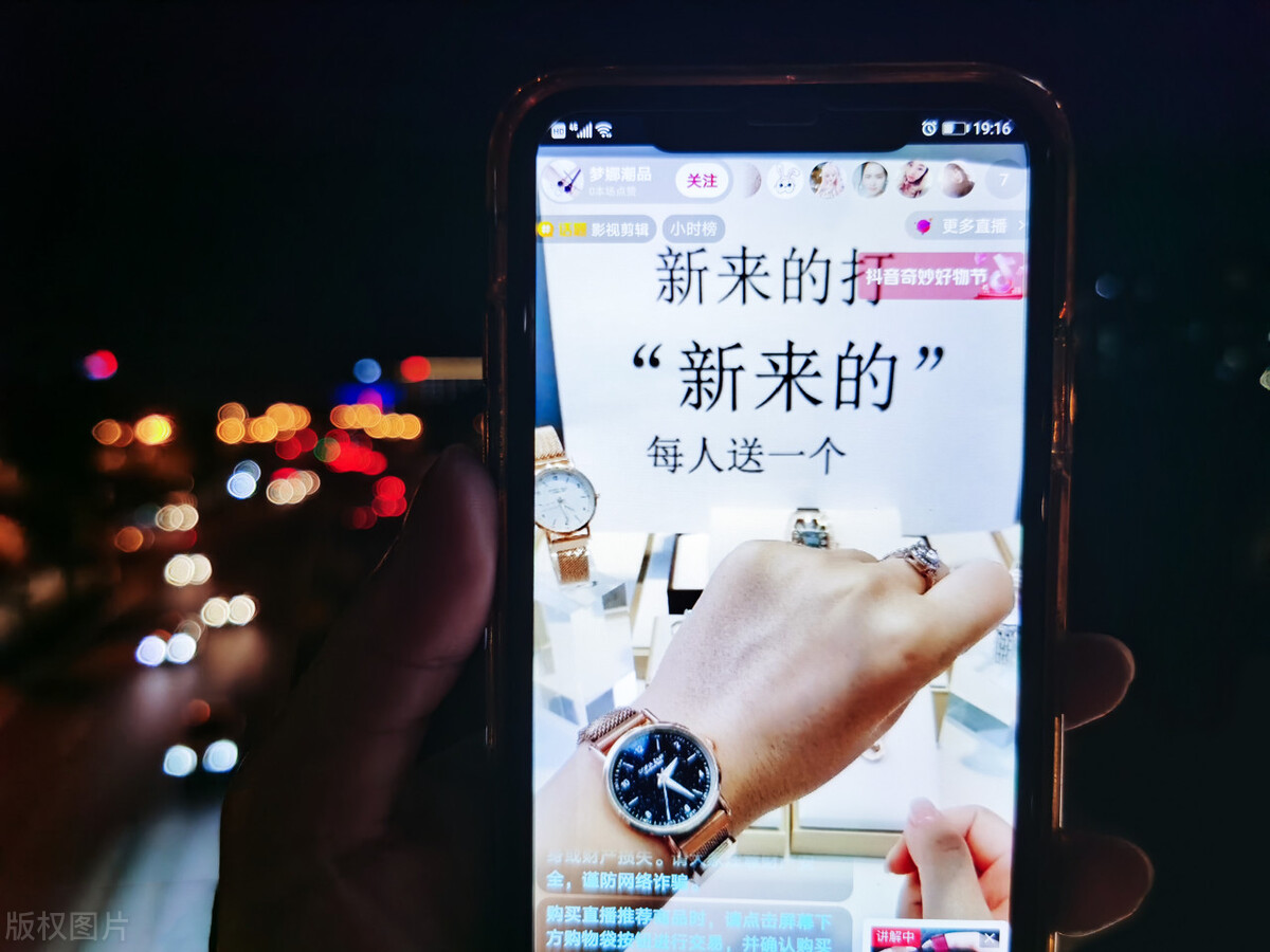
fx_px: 991
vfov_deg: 51.4
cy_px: 476
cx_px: 635
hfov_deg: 65.3
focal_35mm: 27
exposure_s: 1/100
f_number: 1.6
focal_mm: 5.56
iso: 80
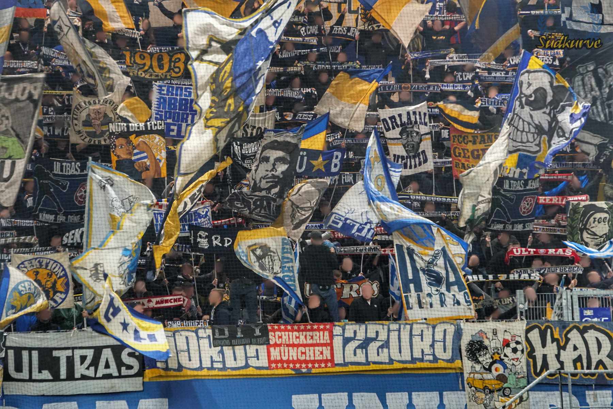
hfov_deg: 13.0
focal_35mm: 158
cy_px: 204
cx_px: 306
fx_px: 2682
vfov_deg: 8.7
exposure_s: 1/200
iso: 3200
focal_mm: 105
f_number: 5.6
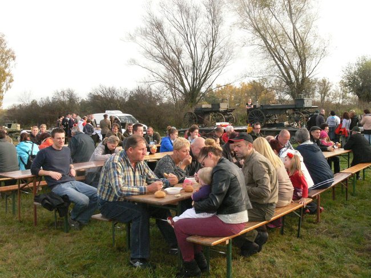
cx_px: 186
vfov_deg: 38.6
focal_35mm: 37
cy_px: 139
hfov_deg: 50.2
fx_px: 396
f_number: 6.3
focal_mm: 7.8
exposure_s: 1/400
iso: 400
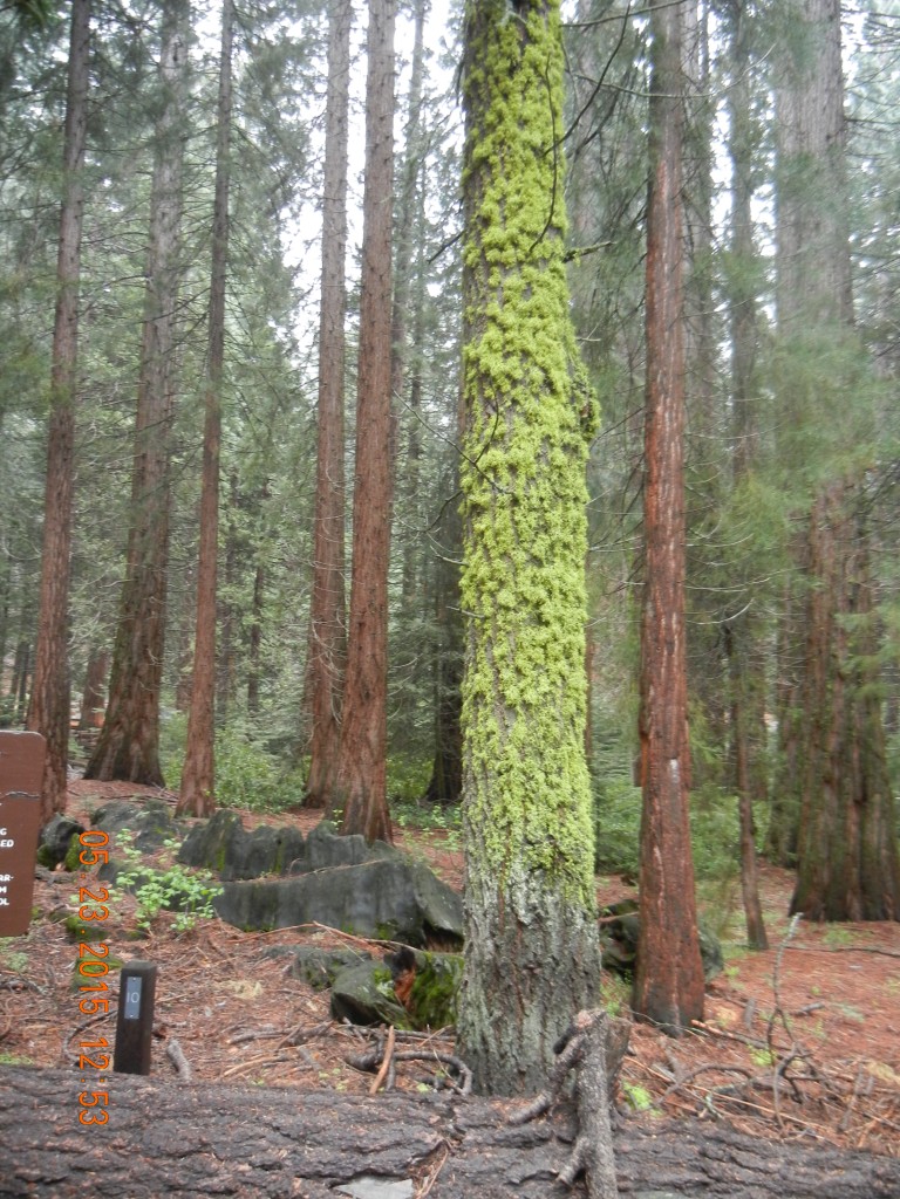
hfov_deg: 46.8
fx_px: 1040
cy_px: 600
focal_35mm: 30
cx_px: 450
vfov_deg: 60.0
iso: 382
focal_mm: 5.4
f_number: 3.5
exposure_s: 1/60
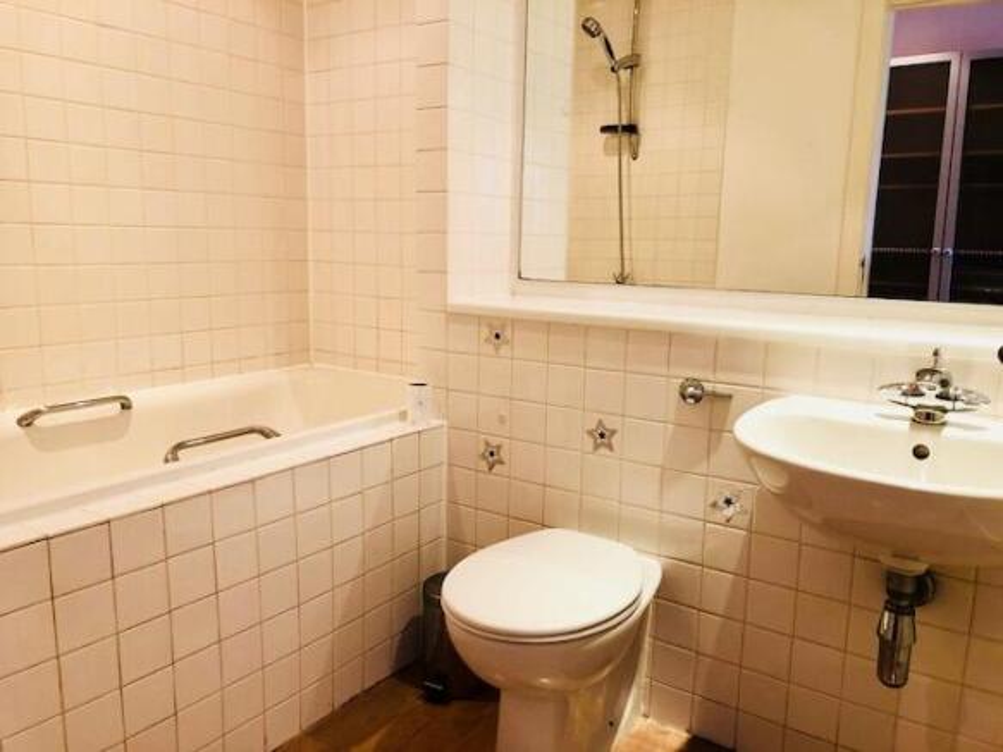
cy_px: 376
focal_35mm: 28
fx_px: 811
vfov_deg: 49.7
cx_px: 502
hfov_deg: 63.5
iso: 40
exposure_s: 1/17
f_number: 1.8
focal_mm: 3.99
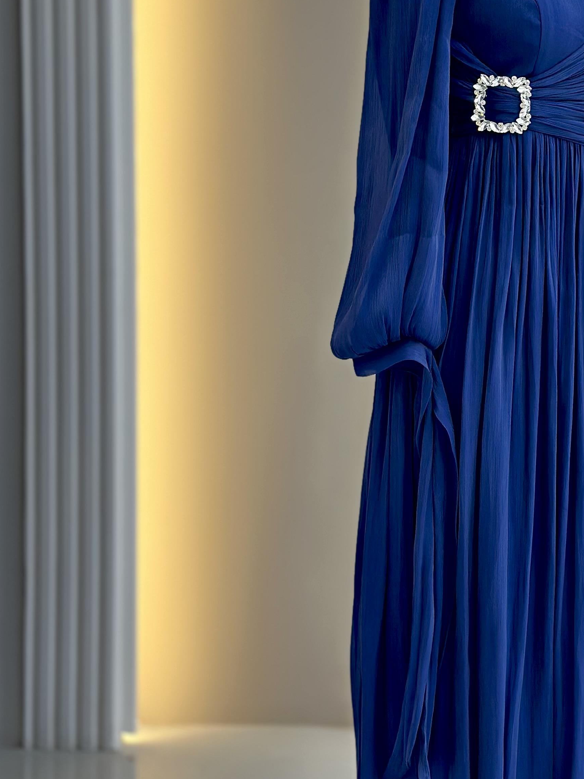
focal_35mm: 84
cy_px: 393
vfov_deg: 23.3
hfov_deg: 17.4
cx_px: 498
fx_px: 1890
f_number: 1.78
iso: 80
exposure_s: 1/175
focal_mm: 6.86
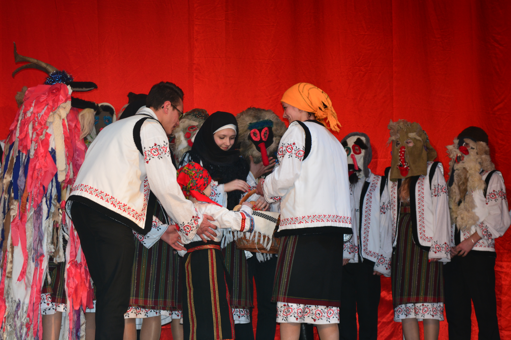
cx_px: 256
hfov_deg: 24.6
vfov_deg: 16.6
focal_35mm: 82
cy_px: 170
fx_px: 1171
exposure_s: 1/60
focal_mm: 55
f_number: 5.6
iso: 500
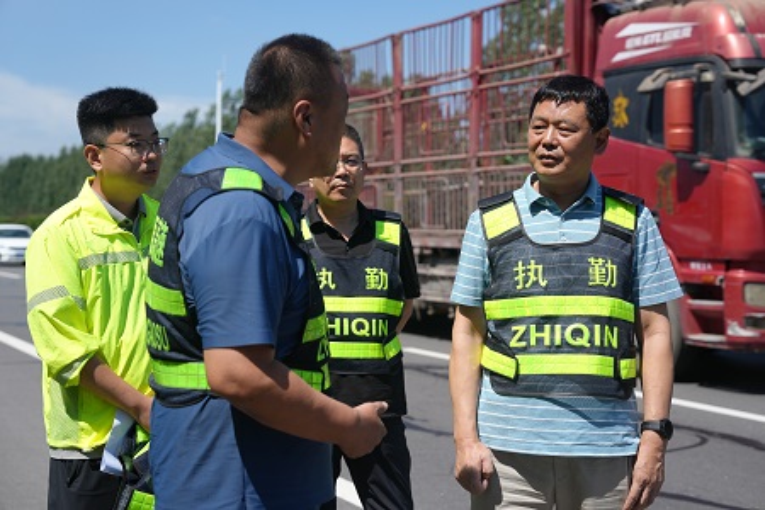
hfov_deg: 34.5
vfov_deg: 23.4
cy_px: 255
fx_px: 1232
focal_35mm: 58
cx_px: 382
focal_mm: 58
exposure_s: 1/800
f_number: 4.5
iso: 100
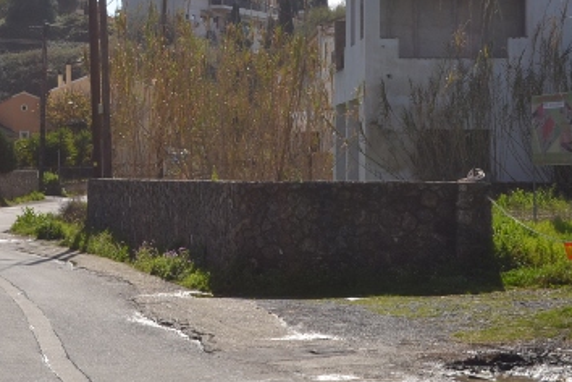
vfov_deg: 11.2
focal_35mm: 122
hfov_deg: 16.6
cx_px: 87
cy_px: 130
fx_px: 1938
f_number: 10
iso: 100
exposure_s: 1/200
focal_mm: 36
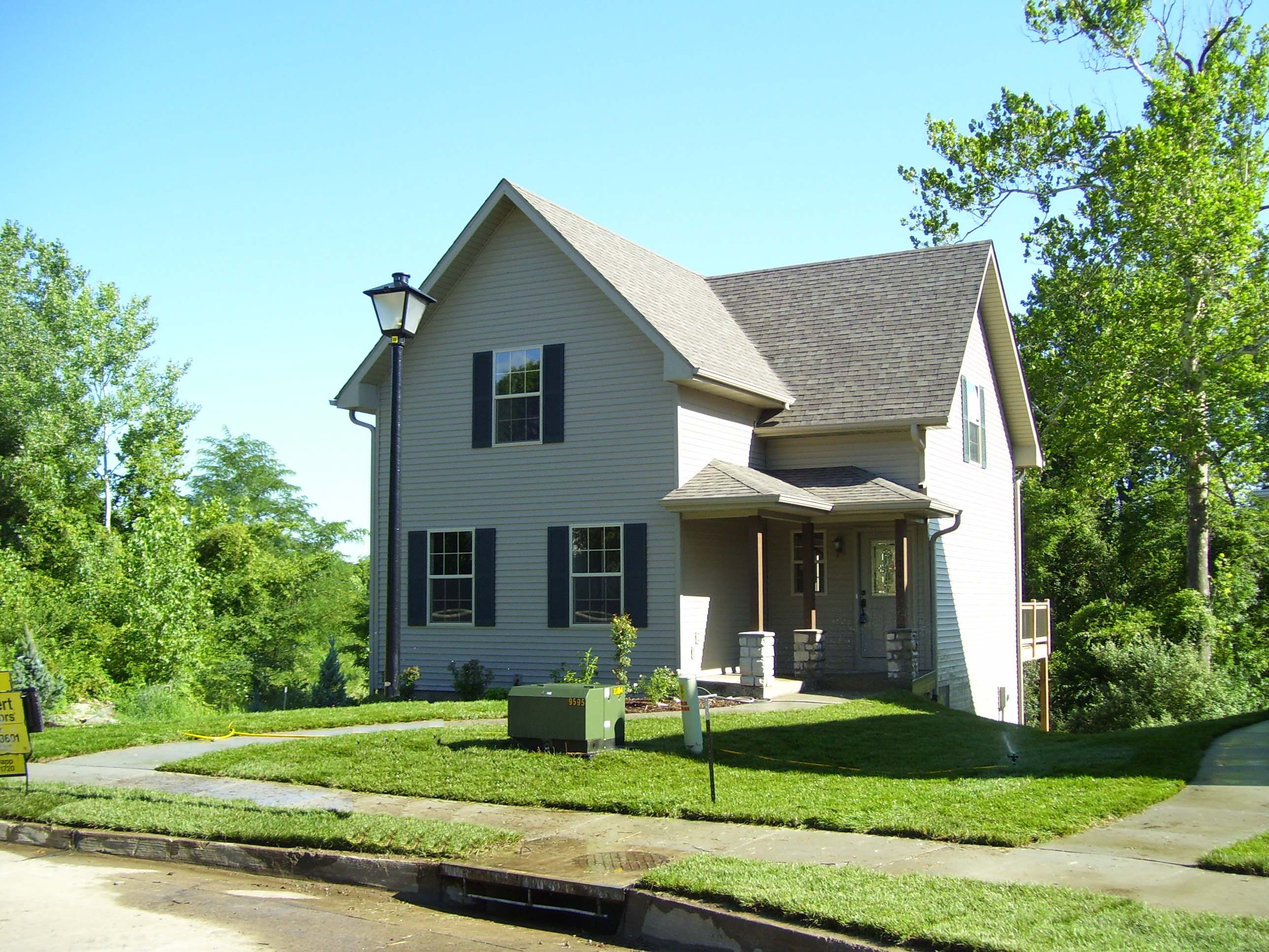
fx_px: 1356
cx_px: 634
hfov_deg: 50.1
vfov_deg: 38.7
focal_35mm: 37
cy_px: 476
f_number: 2.7
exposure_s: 1/500
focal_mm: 6
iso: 80
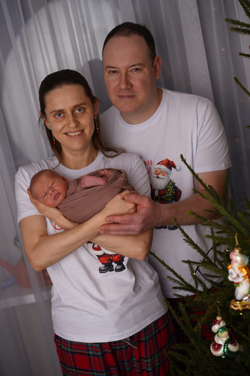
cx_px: 125
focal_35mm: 50
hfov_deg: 27.0
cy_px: 188
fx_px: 521
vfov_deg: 39.6
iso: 64
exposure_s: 1/125
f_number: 2.8
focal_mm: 50
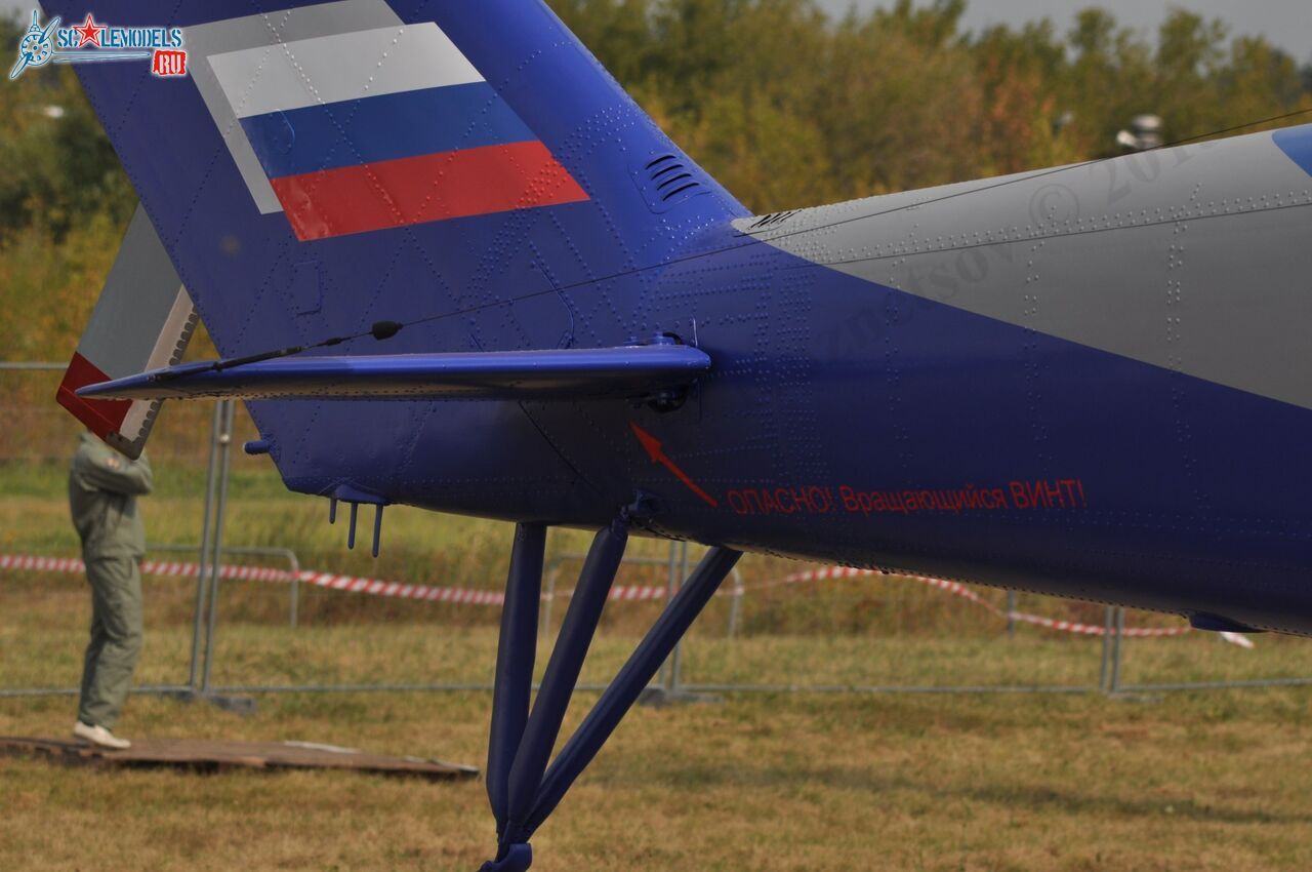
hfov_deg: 6.5
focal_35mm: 315
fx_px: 11465
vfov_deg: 4.4
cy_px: 436
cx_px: 656
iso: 200
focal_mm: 210
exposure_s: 1/1250
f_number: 8
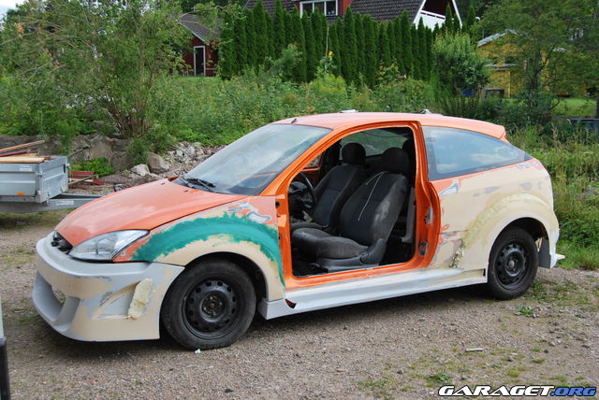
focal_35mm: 42
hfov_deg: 46.4
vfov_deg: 32.0
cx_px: 300
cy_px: 200
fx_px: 699
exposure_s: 1/160
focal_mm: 28
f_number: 6.3
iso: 100
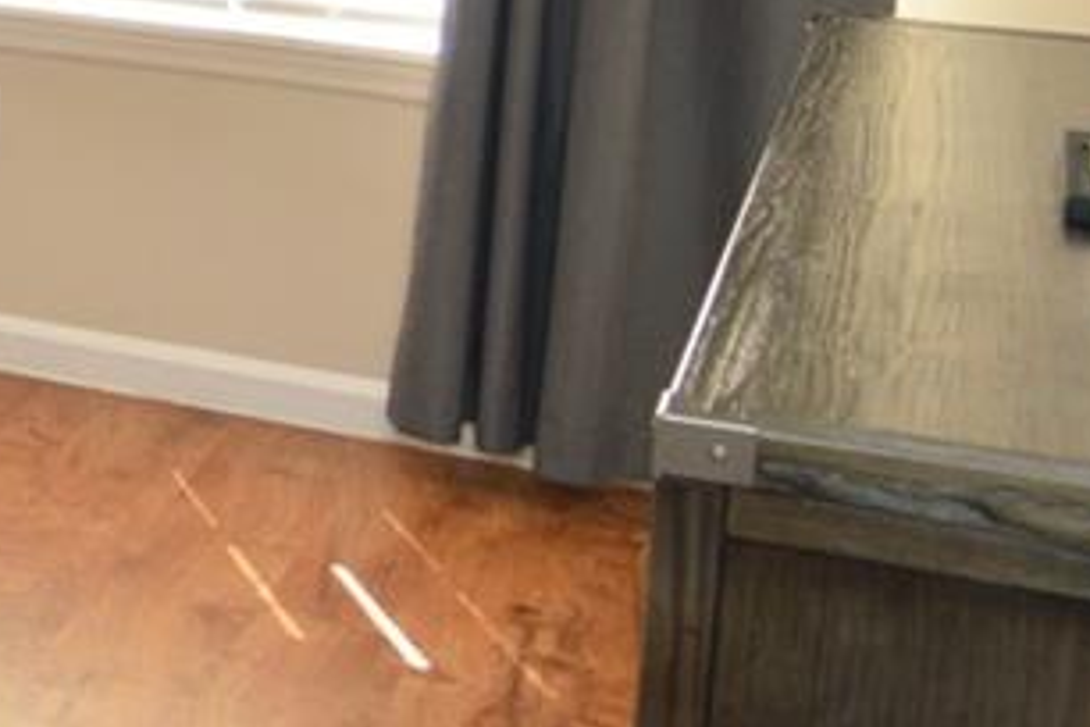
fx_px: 2846
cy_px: -112
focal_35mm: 94
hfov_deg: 14.3
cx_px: -1539
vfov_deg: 14.2
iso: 400
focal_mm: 12
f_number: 4.5
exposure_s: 1/80
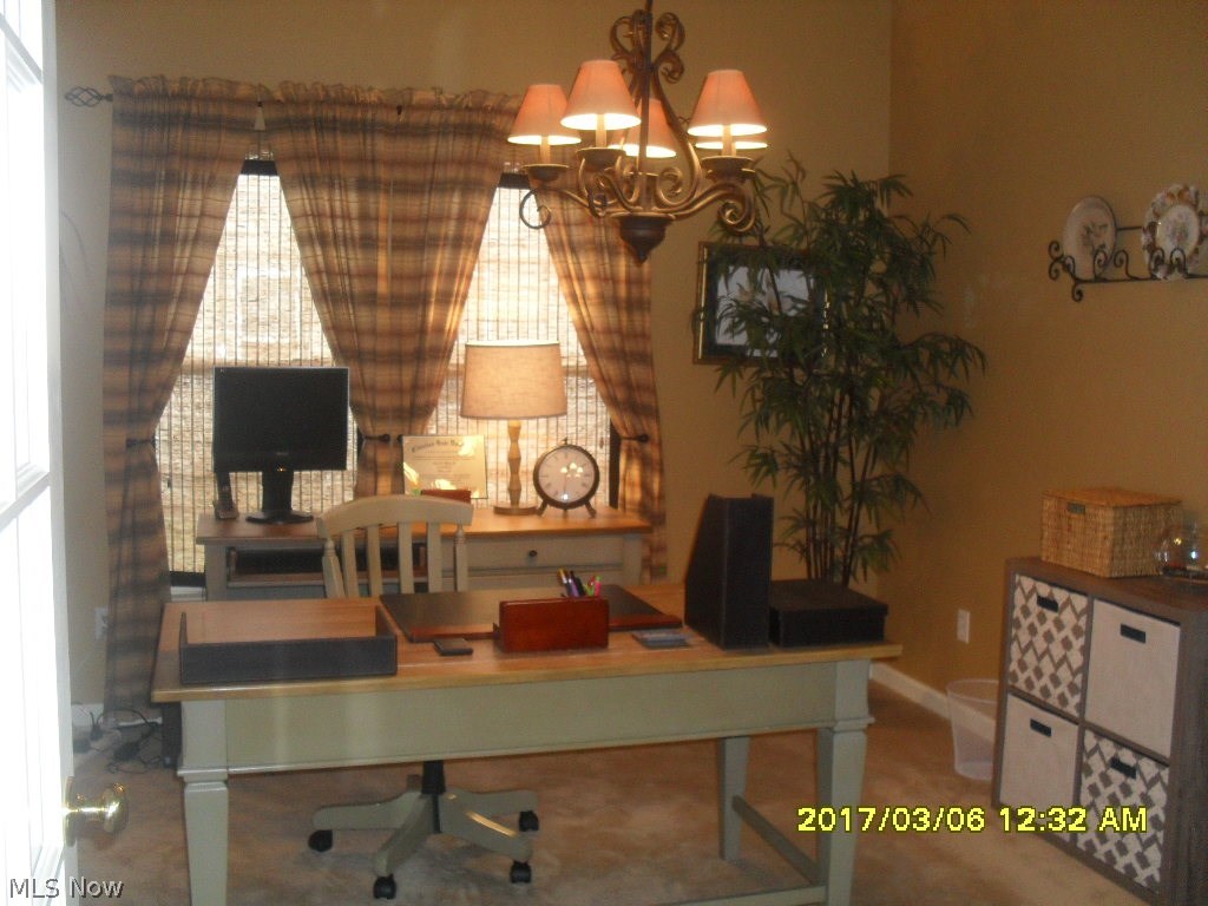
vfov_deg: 40.7
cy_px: 453
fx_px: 1221
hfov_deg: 52.6
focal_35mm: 35
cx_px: 604
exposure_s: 1/45
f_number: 3.2
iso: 200
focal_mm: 6.3
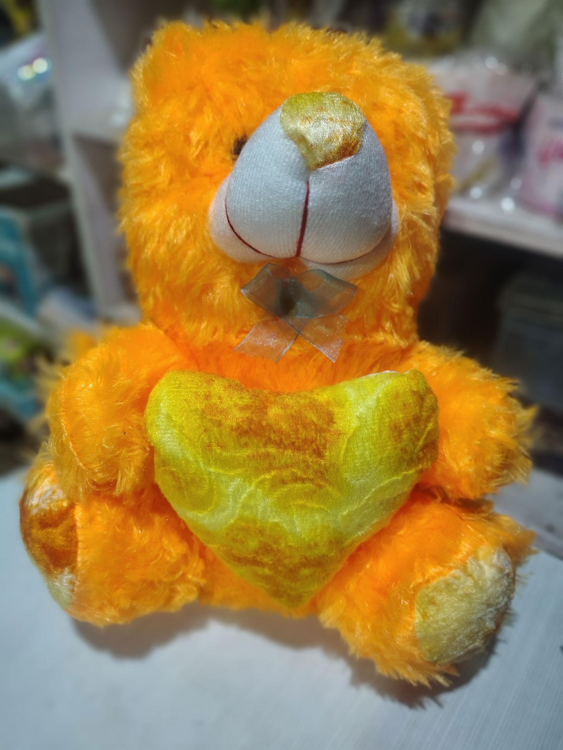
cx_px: 282
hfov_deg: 56.8
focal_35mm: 24
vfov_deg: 71.6
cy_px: 375
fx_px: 520
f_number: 1.8
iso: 639
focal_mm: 5.56
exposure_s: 1/100
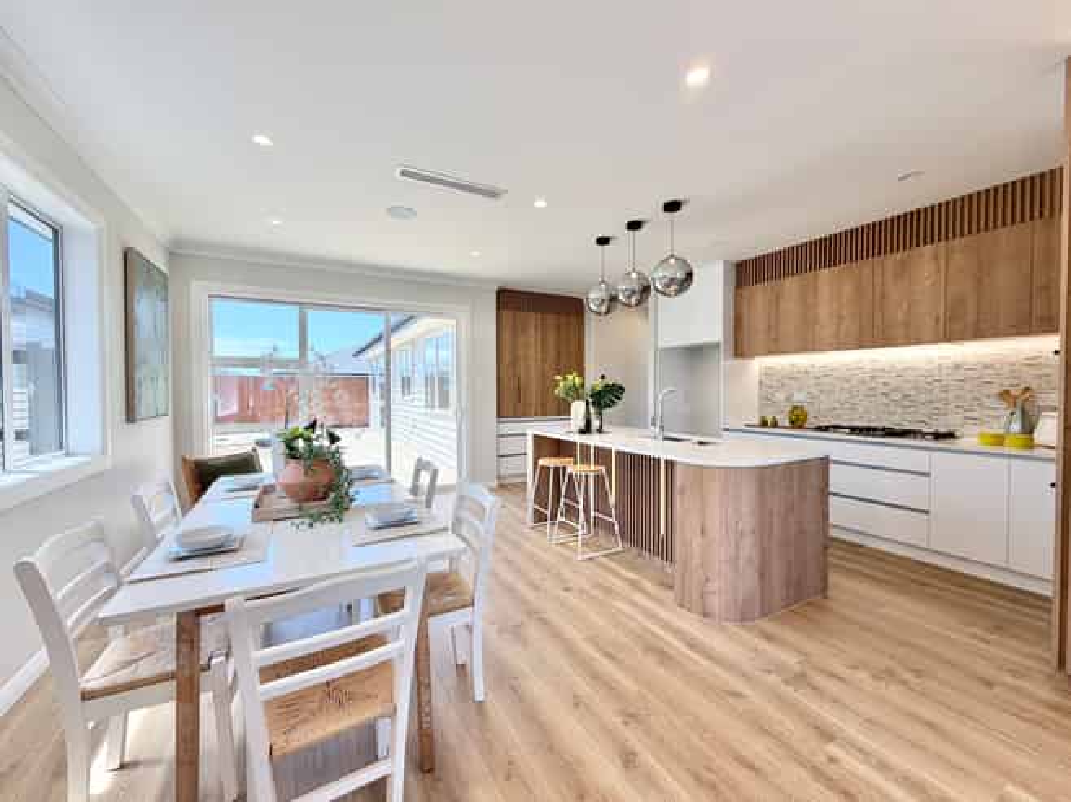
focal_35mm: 14
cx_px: 536
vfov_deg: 85.6
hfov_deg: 102.1
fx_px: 433
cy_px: 401
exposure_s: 1/100
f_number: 2.2
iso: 25
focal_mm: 2.22
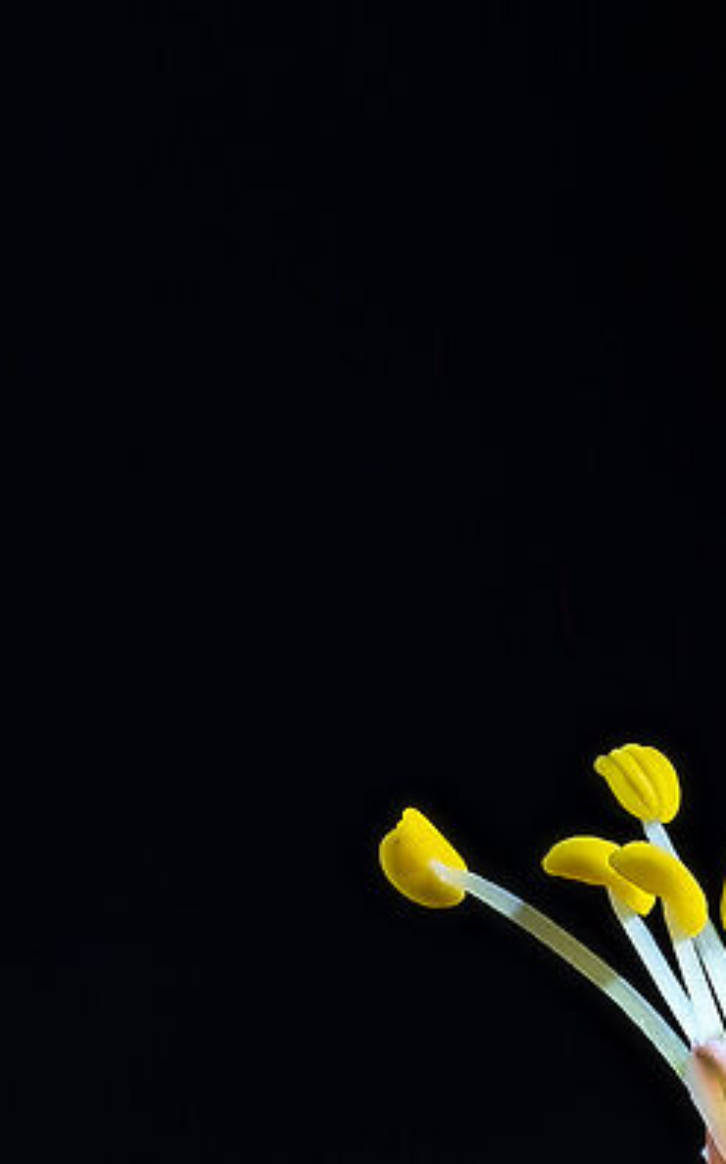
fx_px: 20576
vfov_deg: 3.2
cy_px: 2230
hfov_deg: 2.0
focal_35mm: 649
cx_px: 764
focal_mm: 105
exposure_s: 1/3
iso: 100
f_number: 14
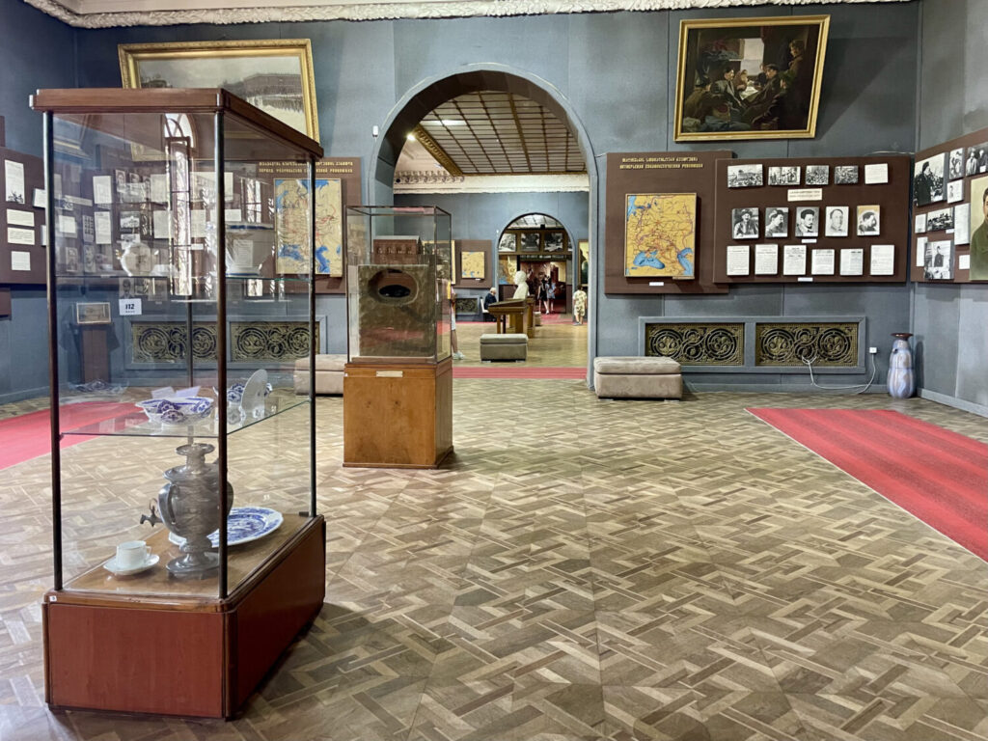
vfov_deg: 53.1
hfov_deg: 67.3
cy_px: 370
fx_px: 742
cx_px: 494
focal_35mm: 26
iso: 250
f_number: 1.6
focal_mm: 4.2
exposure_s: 1/50
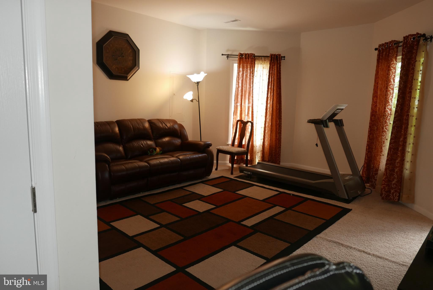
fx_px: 289
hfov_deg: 73.7
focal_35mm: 24
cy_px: 145
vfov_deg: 53.2
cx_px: 216
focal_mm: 10.9
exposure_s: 1/125
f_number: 2.2
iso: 400
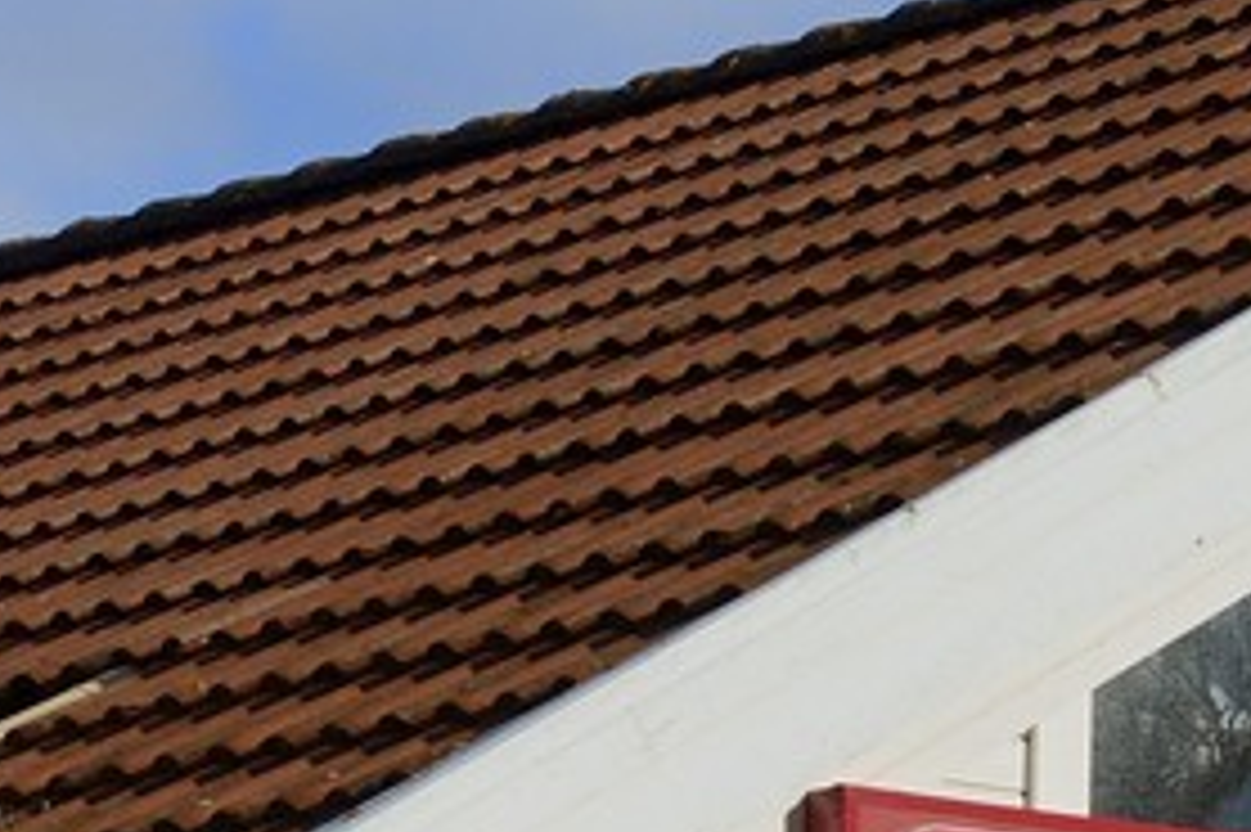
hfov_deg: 7.6
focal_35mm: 242
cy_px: 1453
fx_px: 8404
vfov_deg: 5.6
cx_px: 3528
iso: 200
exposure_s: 1/250
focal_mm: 42
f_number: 11
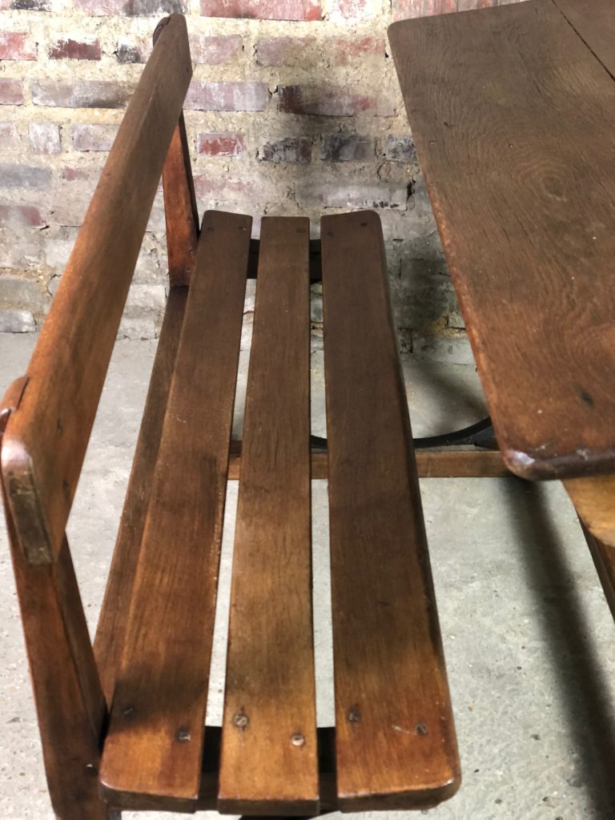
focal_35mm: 52
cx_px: 308
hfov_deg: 28.0
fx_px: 1232
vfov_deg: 36.8
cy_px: 410
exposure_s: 1/14
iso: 160
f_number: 2.4
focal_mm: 6
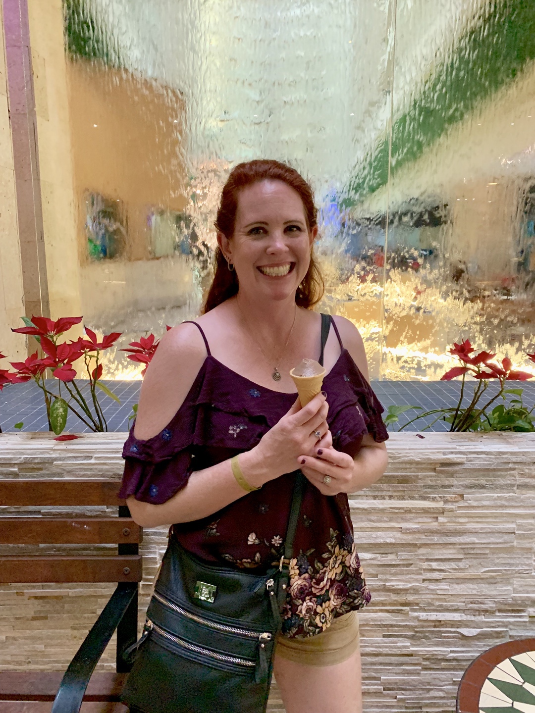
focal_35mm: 26
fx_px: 536
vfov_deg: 67.3
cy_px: 356
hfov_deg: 53.1
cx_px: 268
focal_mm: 4.25
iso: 500
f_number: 1.8
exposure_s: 1/30
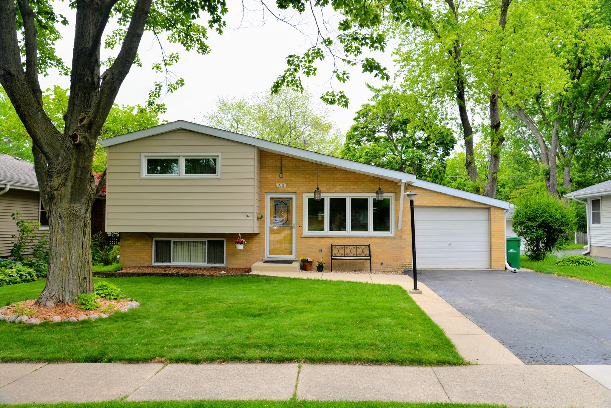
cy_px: 204
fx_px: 526
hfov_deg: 60.3
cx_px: 306
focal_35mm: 31
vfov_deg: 42.4
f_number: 7.1
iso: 200
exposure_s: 1/200
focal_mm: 31
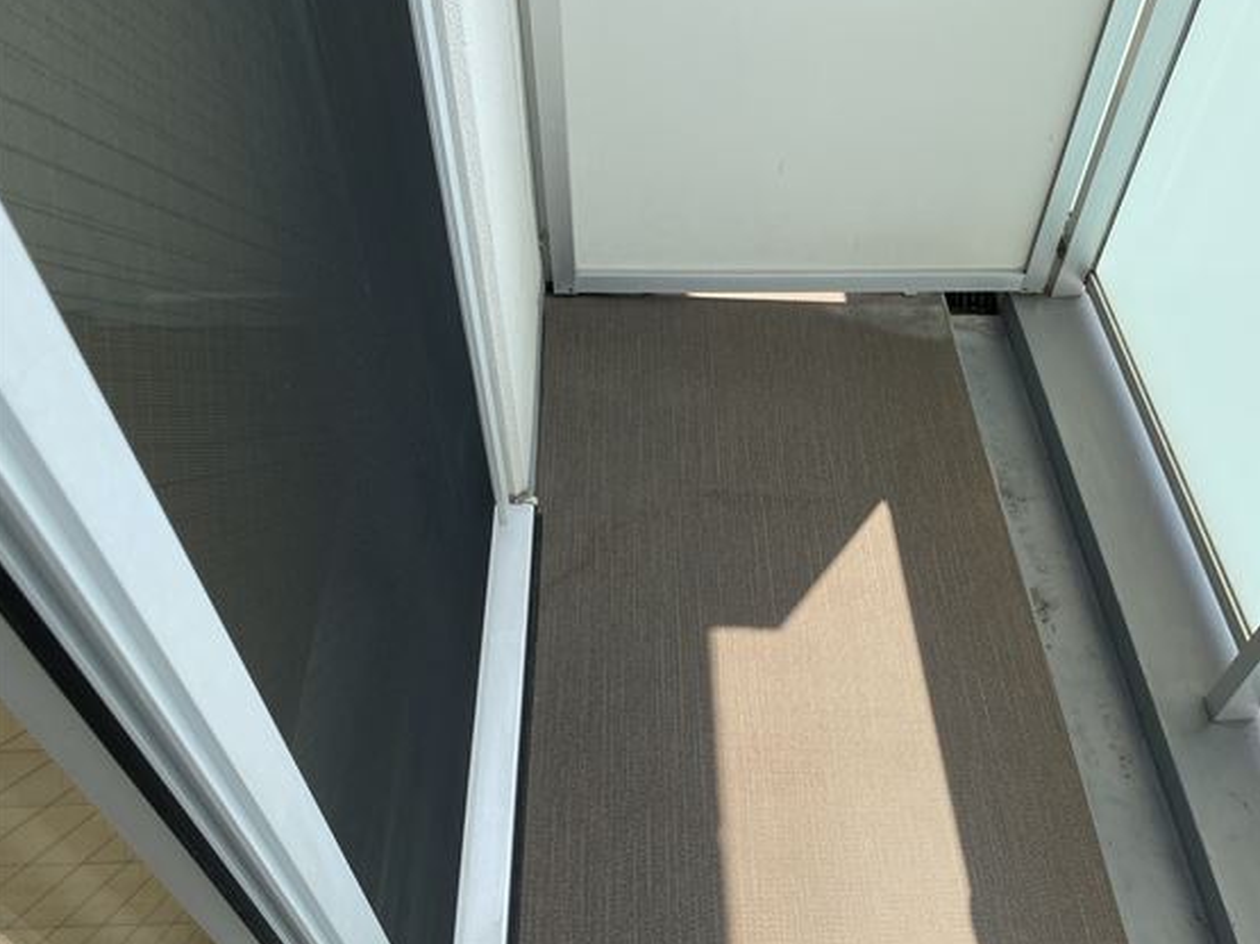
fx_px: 1092
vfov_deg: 46.7
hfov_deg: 59.7
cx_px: 717
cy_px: 515
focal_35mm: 30
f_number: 1.8
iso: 32
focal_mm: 4.25
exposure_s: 1/990
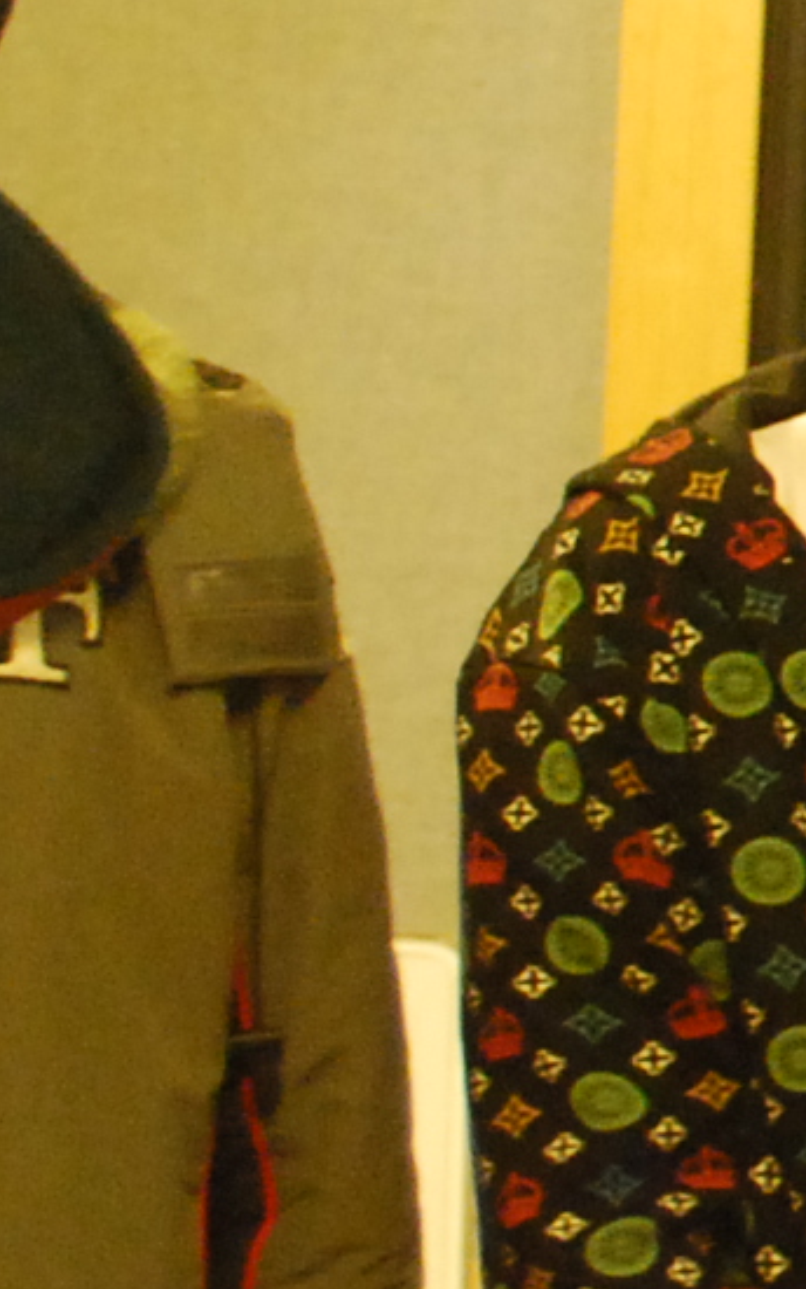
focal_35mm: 226
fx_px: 7939
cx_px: 2868
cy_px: 190
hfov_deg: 5.3
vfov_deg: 9.3
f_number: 4.5
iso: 1600
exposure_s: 1/10
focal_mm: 28
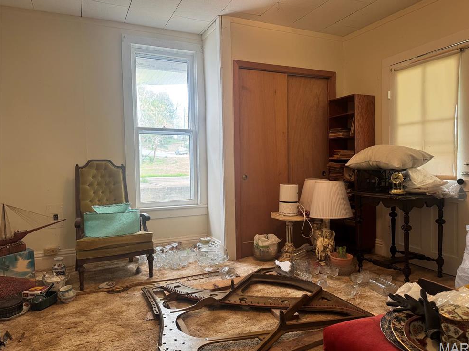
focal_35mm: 25
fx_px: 339
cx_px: 243
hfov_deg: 69.4
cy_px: 176
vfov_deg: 54.9
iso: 125
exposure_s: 1/60
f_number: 1.78
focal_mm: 6.76
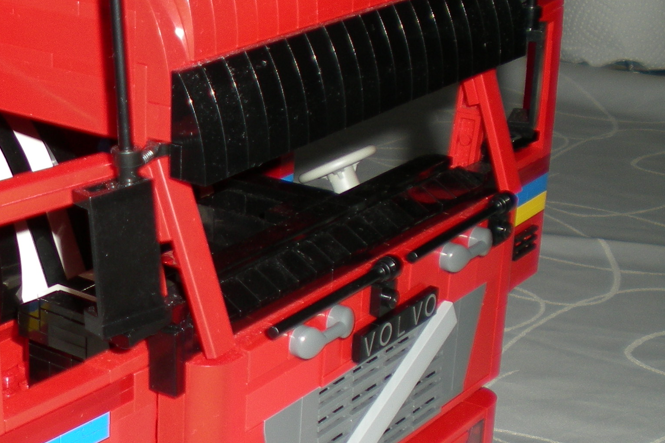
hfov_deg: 24.7
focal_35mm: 79
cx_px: 36
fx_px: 1459
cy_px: 263
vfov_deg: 17.3
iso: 50
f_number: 3.1
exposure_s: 1/60
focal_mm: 6.3
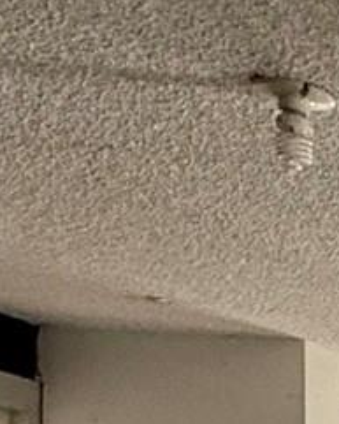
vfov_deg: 14.5
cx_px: 1335
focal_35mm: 116
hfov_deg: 8.1
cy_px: 771
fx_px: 1454
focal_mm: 2.22
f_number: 2.2
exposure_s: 1/99
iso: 250
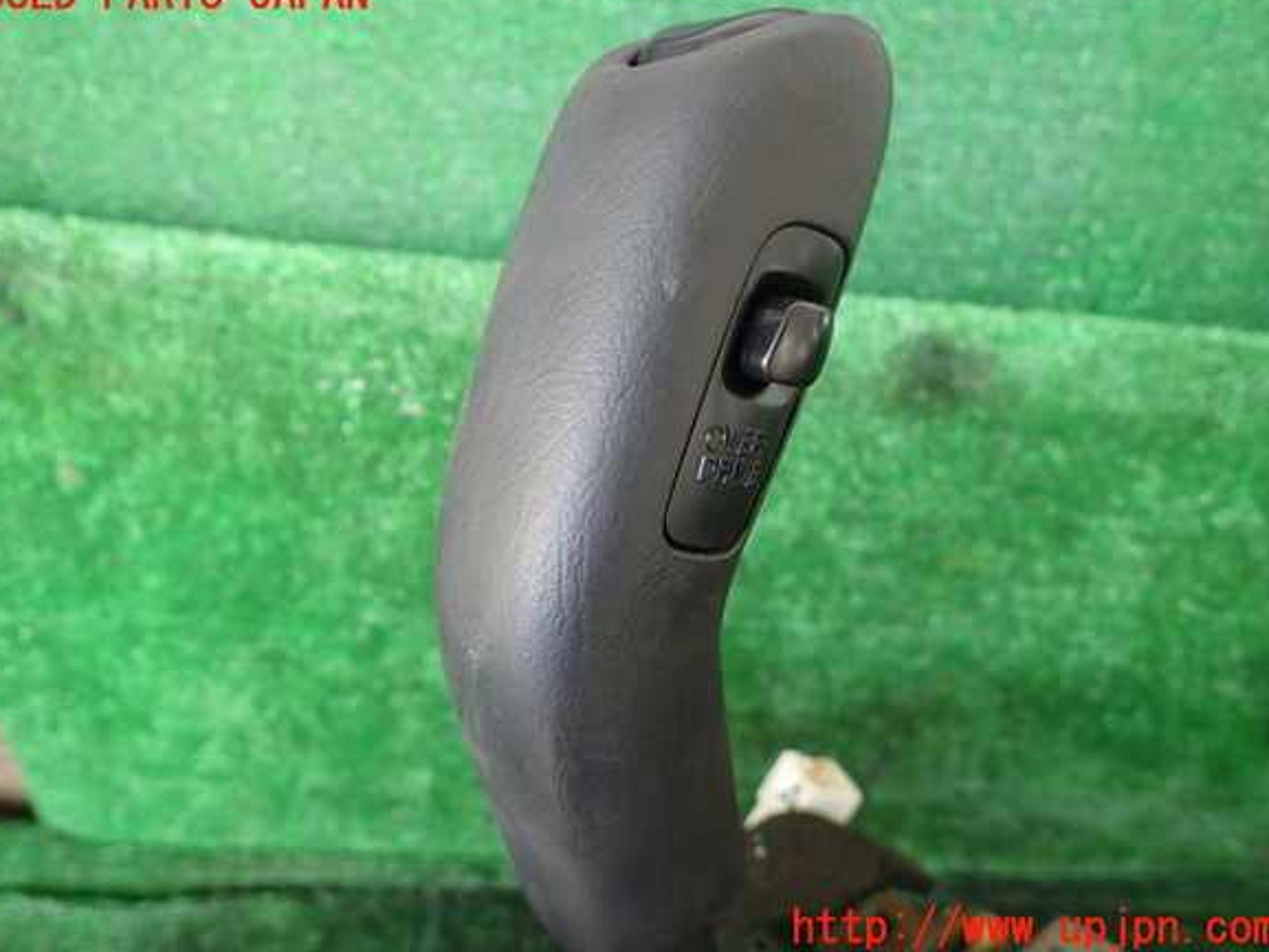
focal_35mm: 26
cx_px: 629
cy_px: 462
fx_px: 953
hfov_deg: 67.3
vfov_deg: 53.1
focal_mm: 4.5
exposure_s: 1/60
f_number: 2
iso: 200
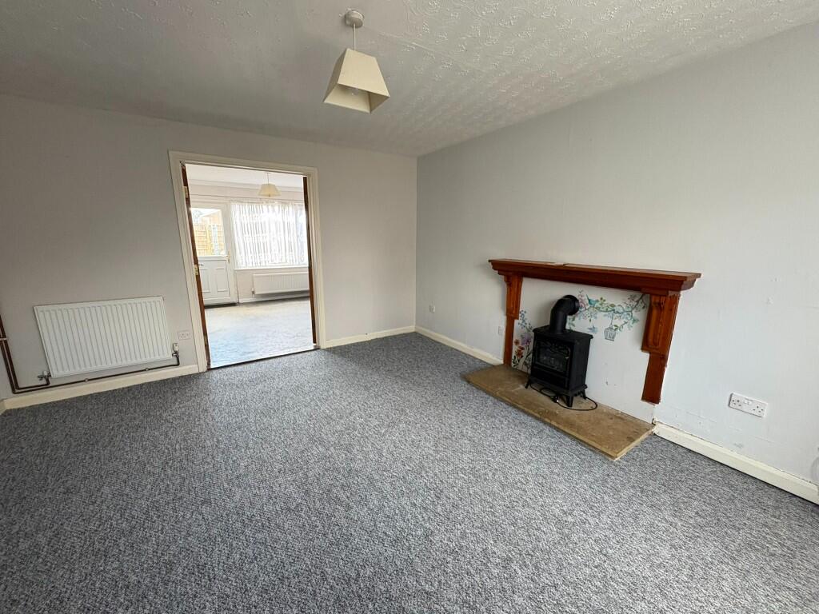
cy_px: 307
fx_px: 331
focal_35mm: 14
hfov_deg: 102.1
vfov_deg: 85.7
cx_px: 410
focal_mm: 2.22
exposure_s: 1/60
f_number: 2.2
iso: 320
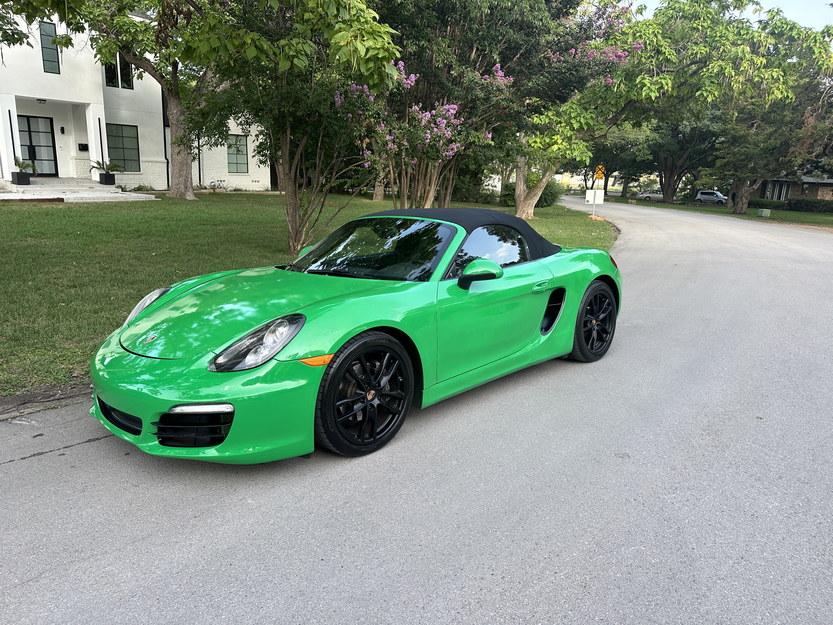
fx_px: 578
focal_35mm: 24
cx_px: 416
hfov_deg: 71.6
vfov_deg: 56.8
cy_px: 312
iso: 80
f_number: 1.78
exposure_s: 1/594
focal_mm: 6.86
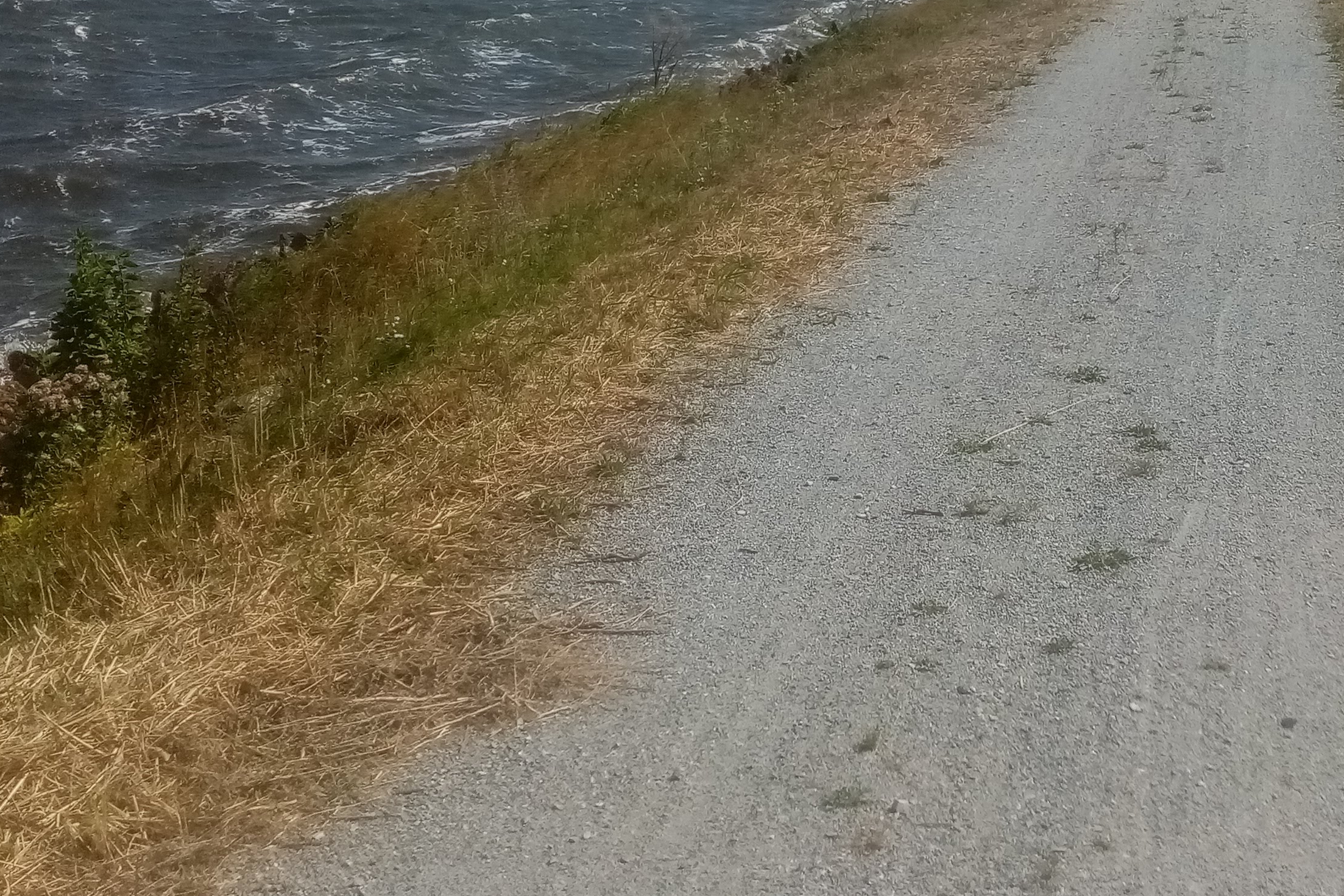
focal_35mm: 51
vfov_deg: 25.6
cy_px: 79
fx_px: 1904
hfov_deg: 38.4
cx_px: 920
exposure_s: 1/1976
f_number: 1.8
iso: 104
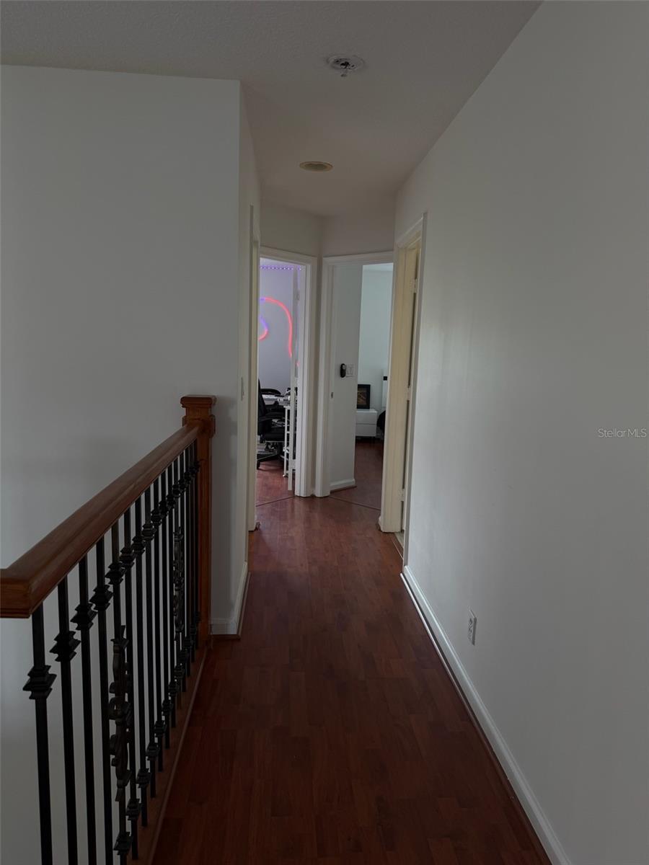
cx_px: 324
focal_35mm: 24
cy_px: 432
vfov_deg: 71.6
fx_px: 600
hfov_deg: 56.8
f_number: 1.78
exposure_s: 1/121
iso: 80
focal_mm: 6.76
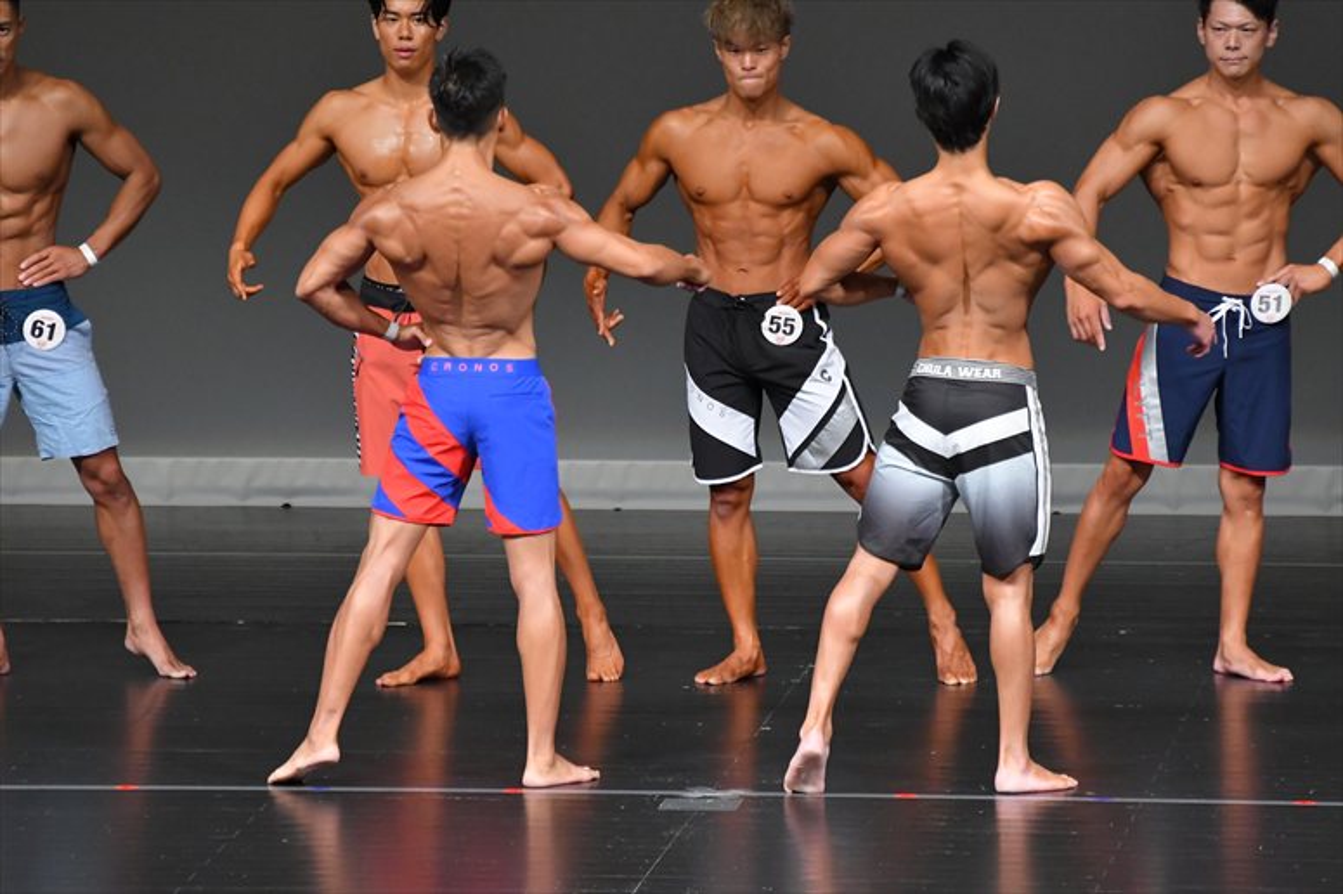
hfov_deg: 6.0
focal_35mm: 345
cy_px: 447
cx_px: 672
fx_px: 12864
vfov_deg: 4.0
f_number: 5.6
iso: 4000
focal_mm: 230
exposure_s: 1/400
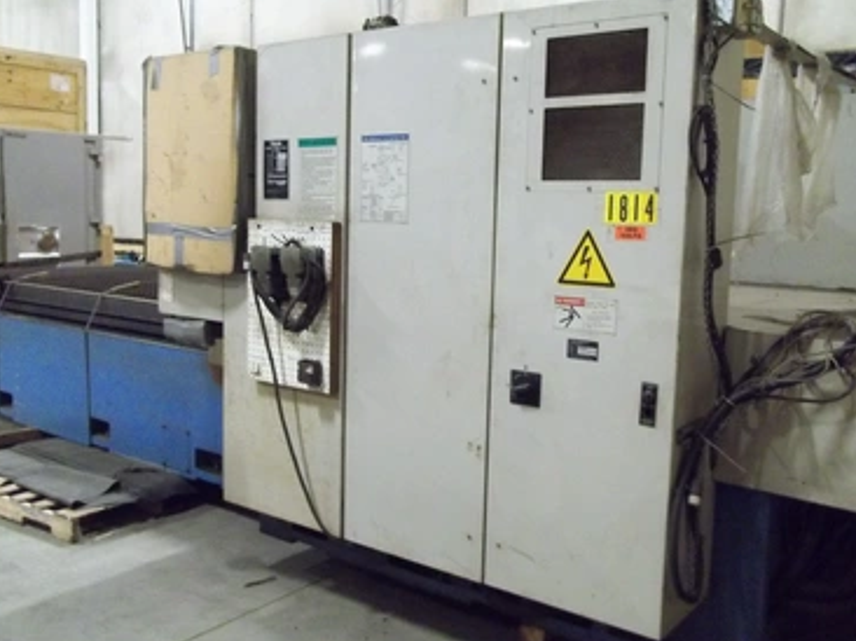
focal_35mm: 35
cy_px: 330
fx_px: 865
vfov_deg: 40.7
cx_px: 395
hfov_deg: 52.6
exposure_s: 1/40
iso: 640
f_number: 2.9
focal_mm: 5.7
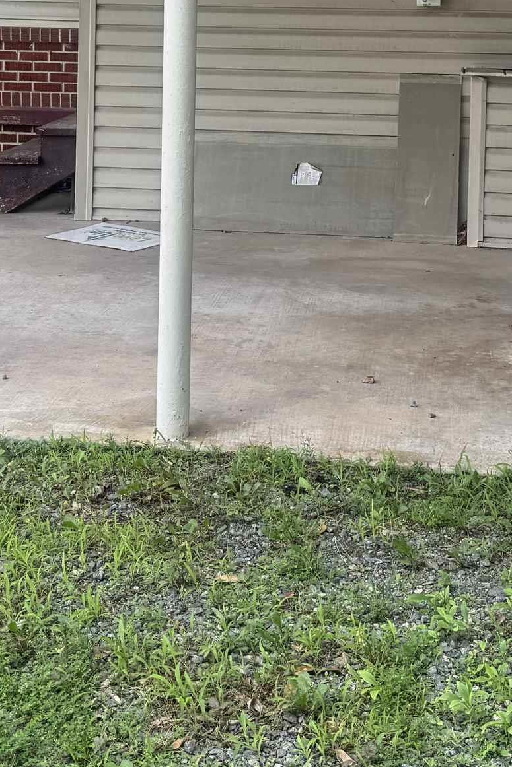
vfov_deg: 29.1
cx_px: 248
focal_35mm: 66
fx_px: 1407
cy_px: 61
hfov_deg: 20.6
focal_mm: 6.76
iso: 80
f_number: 1.78
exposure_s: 1/782
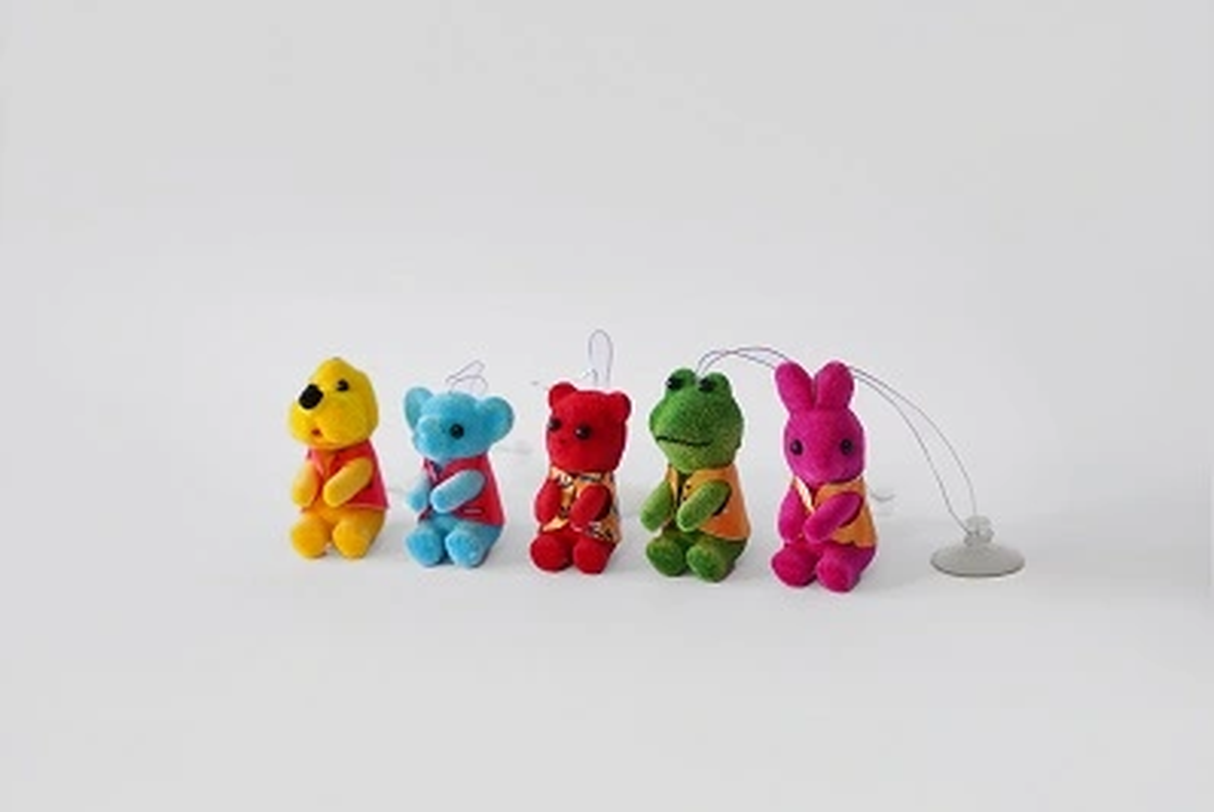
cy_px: 406
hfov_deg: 28.8
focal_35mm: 70
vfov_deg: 19.5
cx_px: 607
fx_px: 2362
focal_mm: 70
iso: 1000
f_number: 4.5
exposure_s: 1/125
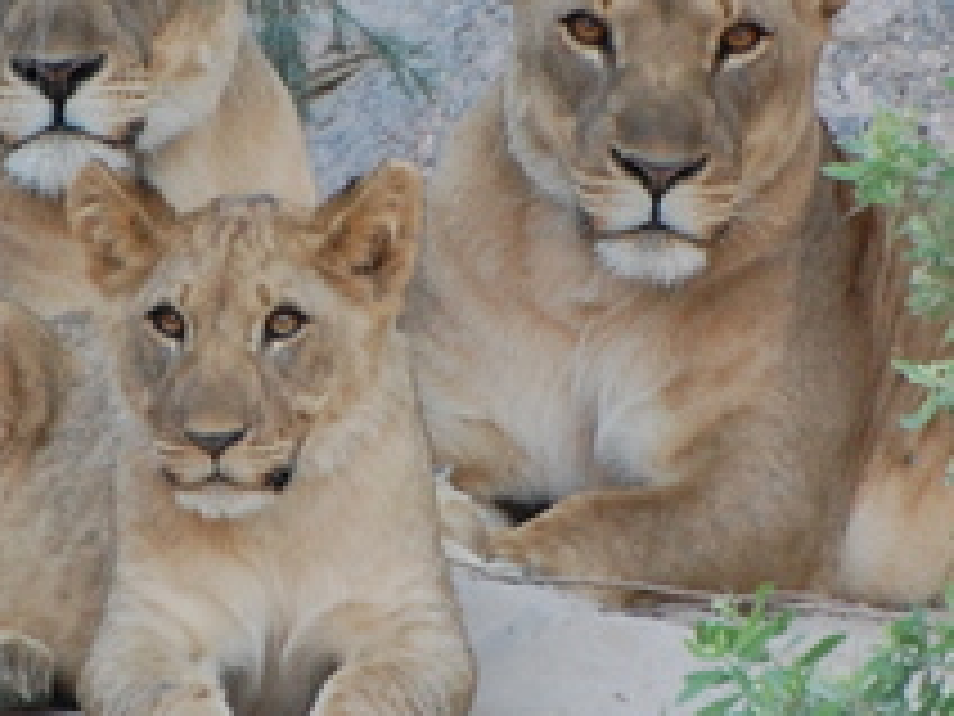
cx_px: 302
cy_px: 218
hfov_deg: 1.1
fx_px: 47871
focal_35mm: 1737
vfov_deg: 0.9
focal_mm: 300
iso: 800
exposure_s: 1/160
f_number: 5.6
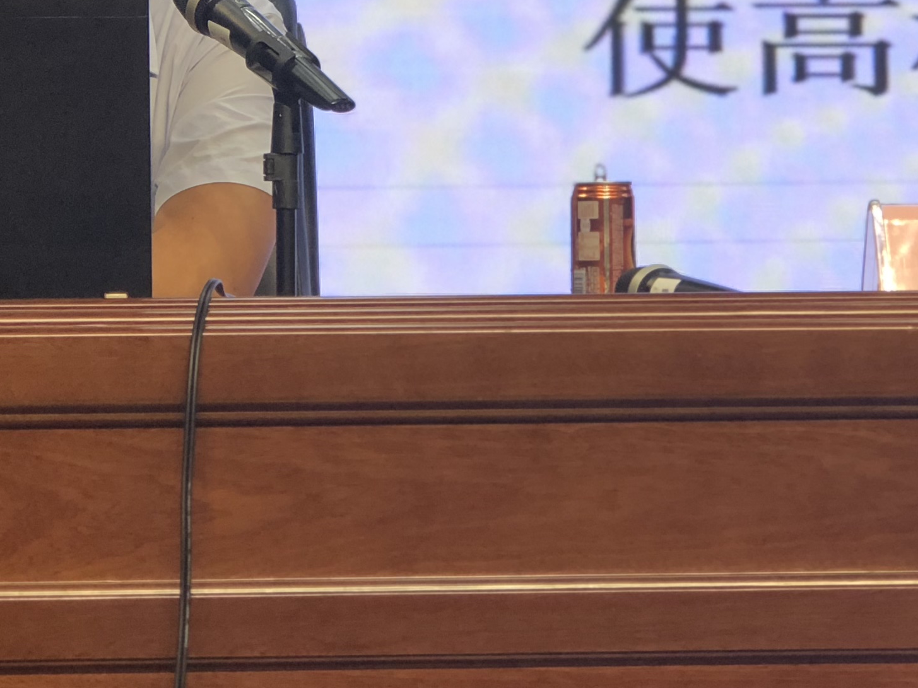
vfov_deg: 9.3
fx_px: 4190
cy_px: -61
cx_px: 376
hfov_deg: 12.5
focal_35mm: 158
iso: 40
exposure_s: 1/60
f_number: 2.8
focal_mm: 6.6
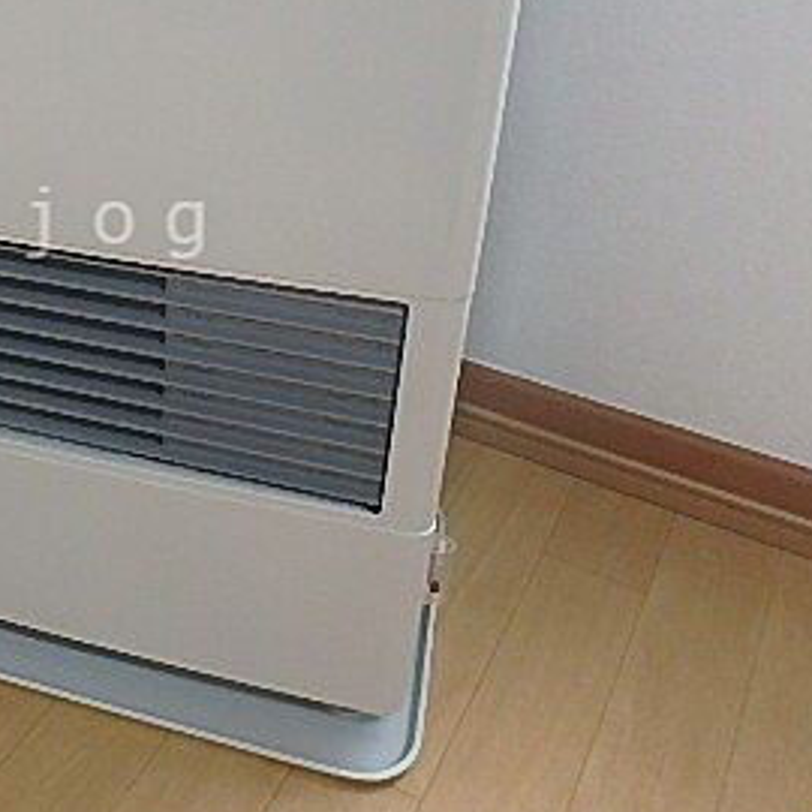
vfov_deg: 37.6
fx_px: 1168
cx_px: 15
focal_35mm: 44
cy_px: 223
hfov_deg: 35.1
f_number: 3.5
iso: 250
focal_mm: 3.7
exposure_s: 1/30
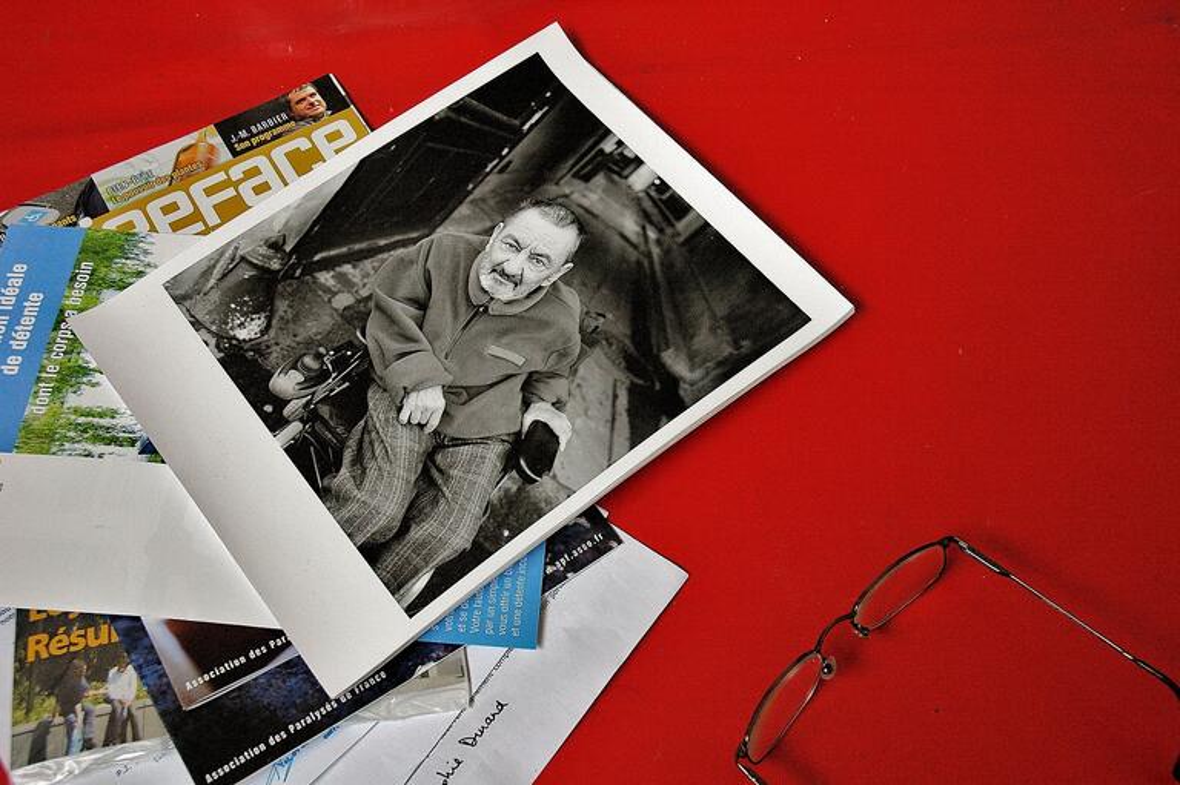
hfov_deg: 48.0
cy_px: 392
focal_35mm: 40
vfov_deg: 33.0
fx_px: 1327
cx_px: 590
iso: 640
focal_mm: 27
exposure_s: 1/100
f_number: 5.6
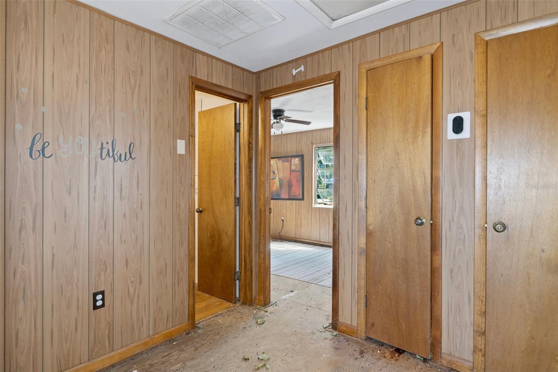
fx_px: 302
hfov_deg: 85.4
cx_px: 279
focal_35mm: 20
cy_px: 186
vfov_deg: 63.2
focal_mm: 13
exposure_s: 2.5
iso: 320
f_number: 8
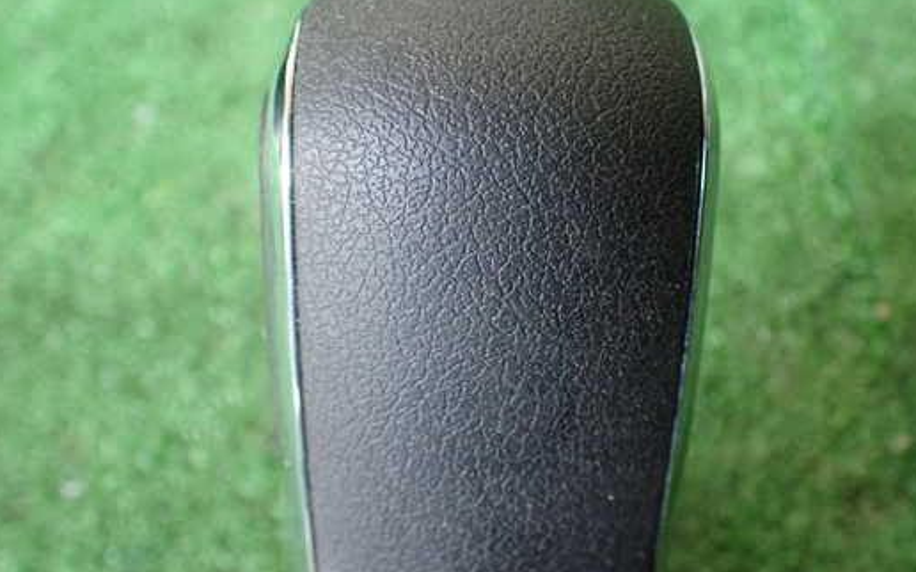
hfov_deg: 52.7
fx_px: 923
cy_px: 266
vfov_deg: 34.4
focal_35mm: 37
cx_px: 494
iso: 800
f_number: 2.3
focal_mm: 5.4
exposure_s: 1/100
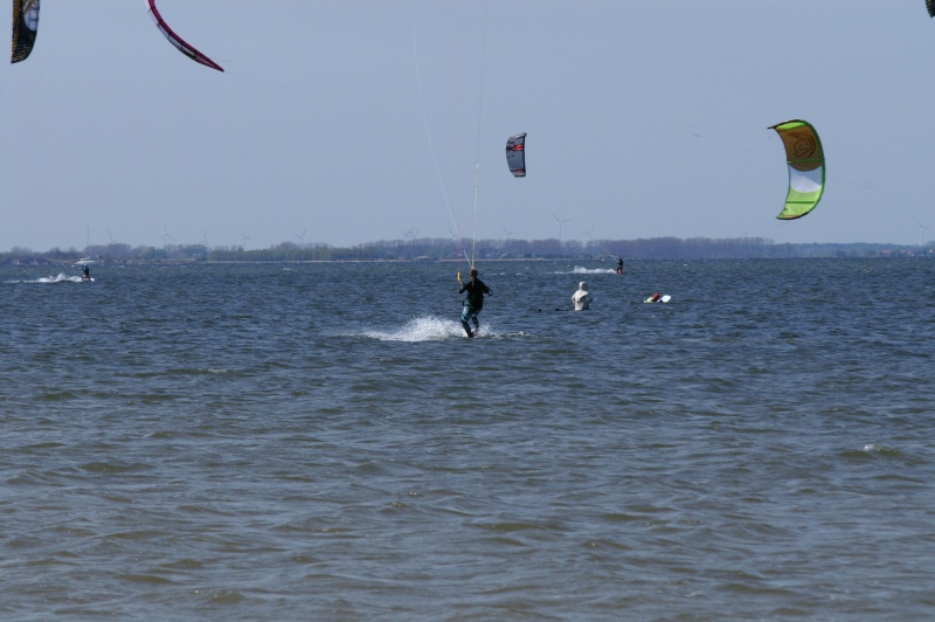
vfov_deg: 4.6
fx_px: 7785
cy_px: 311
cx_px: 468
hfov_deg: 6.9
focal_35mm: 300
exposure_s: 1/640
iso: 400
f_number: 13
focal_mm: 200
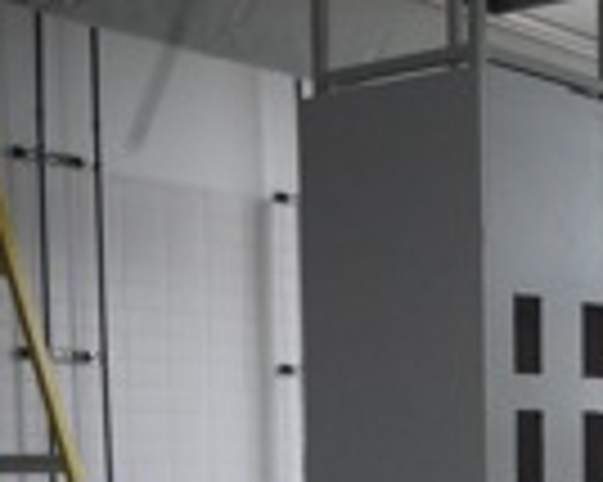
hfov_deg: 20.4
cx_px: 648
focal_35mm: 90
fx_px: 1605
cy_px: 626
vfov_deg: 16.2
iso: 800
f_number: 2.5
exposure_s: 1/125
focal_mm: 14
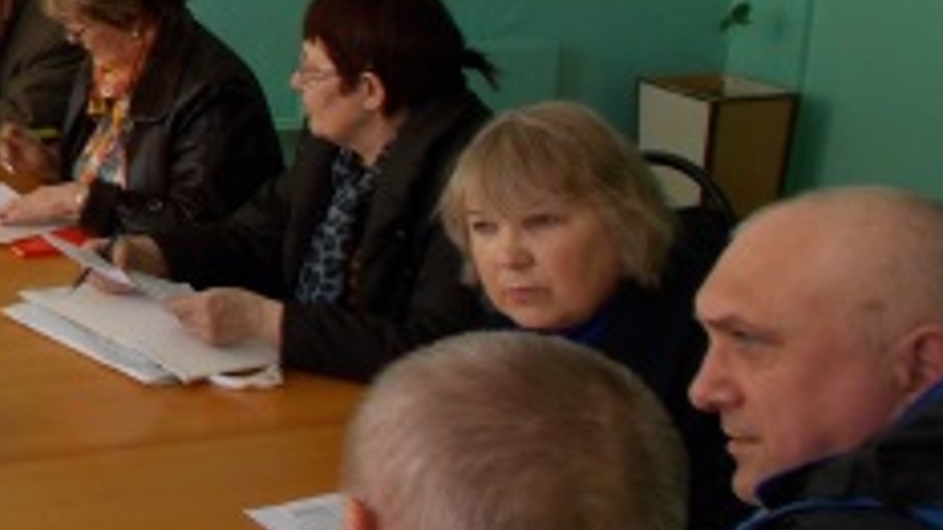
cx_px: -186
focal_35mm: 70
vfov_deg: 17.0
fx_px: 1750
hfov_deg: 26.8
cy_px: 69
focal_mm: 4.6
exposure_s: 1/40
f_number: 3.2
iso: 80
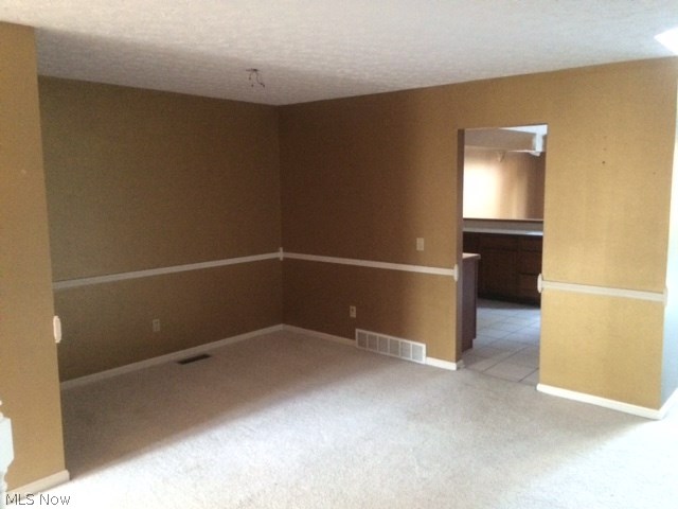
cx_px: 339
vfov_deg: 48.2
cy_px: 254
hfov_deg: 61.7
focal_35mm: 29
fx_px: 568
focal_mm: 4.15
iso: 500
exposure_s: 1/15
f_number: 2.2
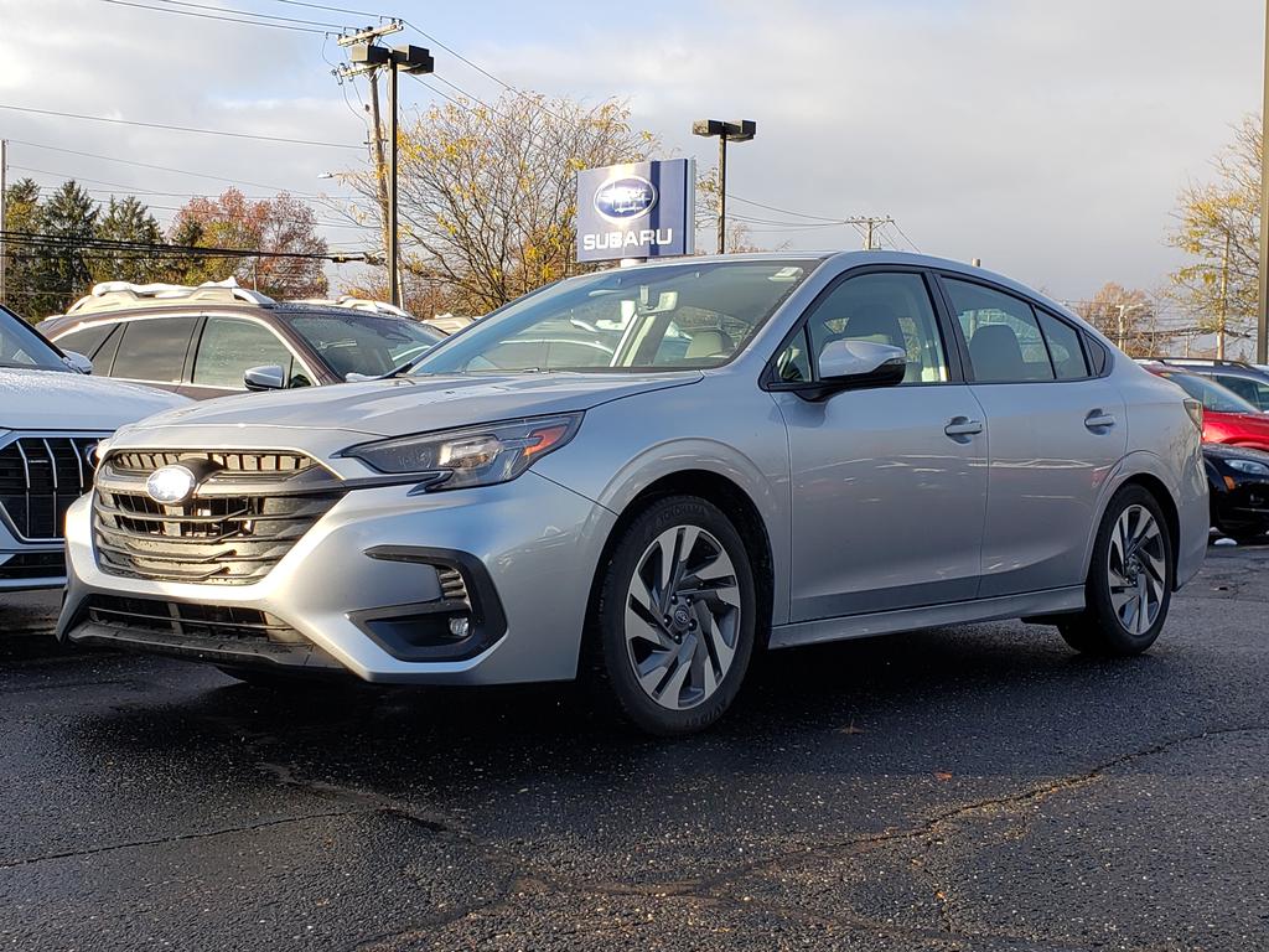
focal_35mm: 26
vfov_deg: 53.1
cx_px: 634
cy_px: 476
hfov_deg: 67.3
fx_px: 953
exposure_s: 1/478
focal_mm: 4.3
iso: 50
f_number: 2.4
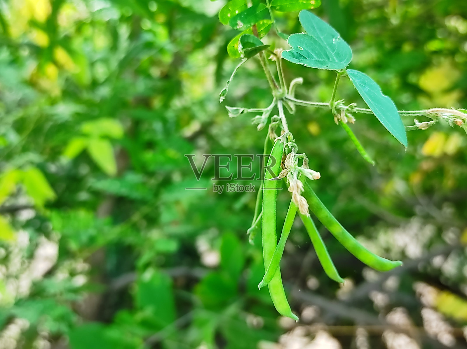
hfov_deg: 69.4
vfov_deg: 54.8
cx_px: 234
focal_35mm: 25
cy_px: 174
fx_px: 337
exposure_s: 1/50
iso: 229
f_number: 1.89
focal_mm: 5.43
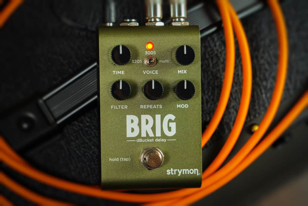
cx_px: 154
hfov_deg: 19.5
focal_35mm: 105
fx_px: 898
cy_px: 103
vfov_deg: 13.0
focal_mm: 105
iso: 3200
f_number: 5.6
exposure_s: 1/125
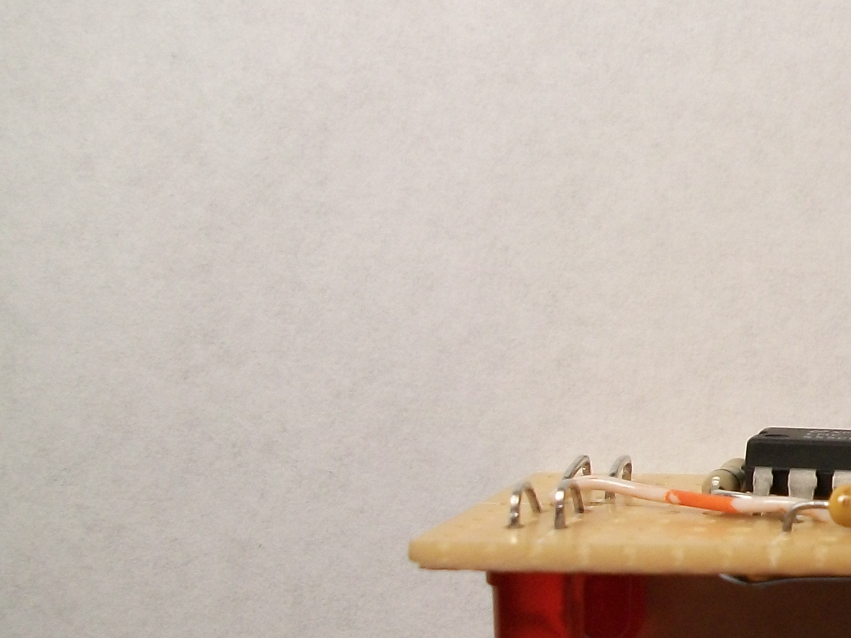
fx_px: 2016
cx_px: 1054
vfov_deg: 18.0
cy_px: 333
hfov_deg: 21.9
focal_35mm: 82
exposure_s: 1/125
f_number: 2.9
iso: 80
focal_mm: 5.7
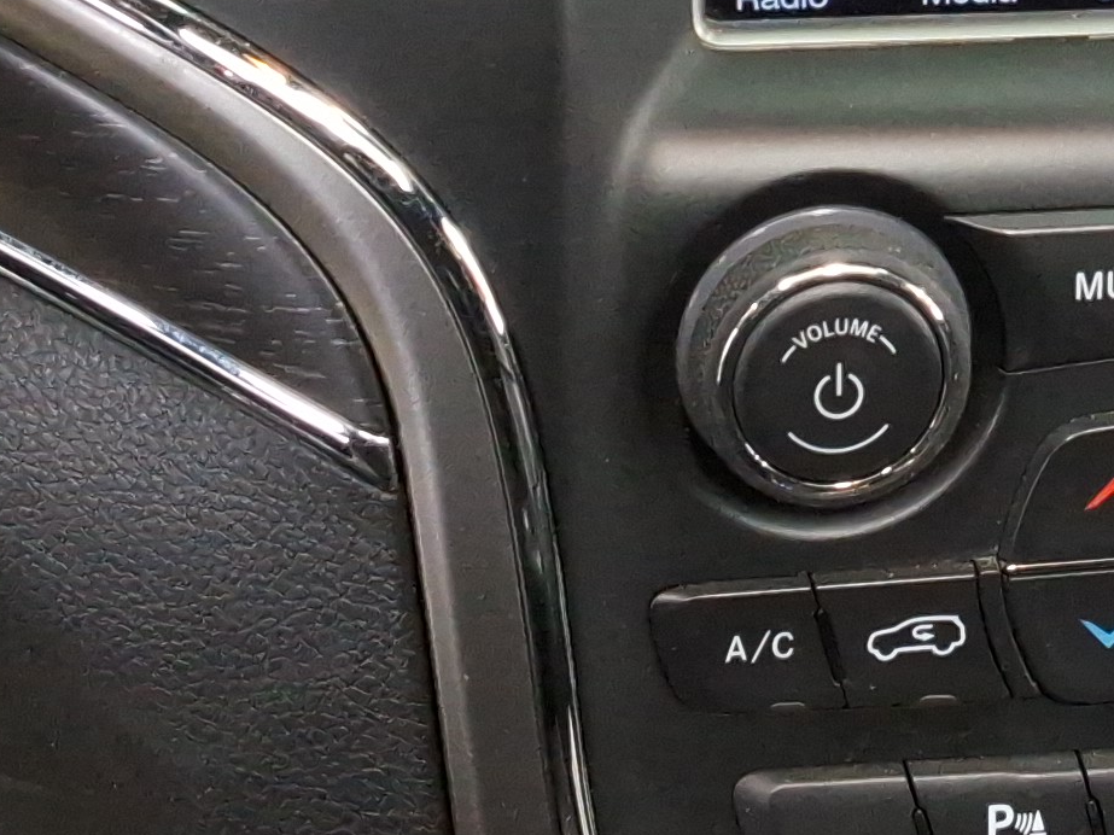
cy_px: -134
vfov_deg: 14.5
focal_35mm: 99
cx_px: 1142
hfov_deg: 19.2
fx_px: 3186
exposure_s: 1/40
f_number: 1.9
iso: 151
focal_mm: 2.91
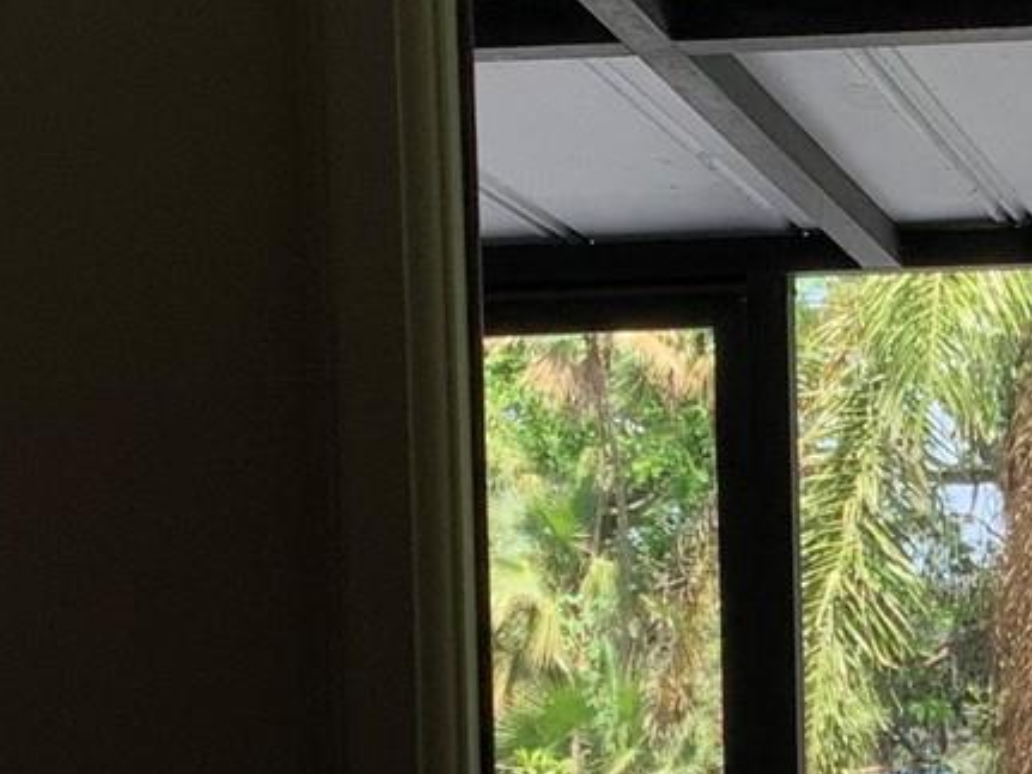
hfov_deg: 16.4
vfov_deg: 12.8
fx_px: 3428
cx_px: 1245
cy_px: 649
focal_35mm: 115
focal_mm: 3.3
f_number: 2.4
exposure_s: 1/157
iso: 25
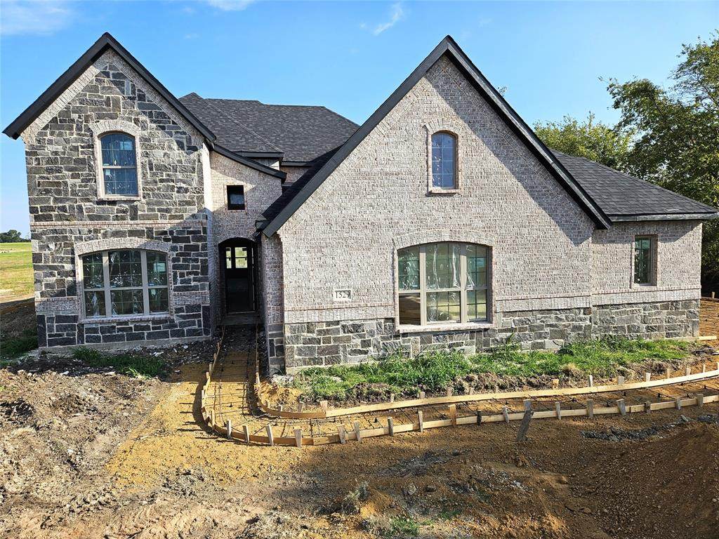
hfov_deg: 73.9
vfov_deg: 58.9
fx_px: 478
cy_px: 270
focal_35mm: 23
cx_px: 360
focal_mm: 5.4
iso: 25
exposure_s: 1/1425
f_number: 1.8
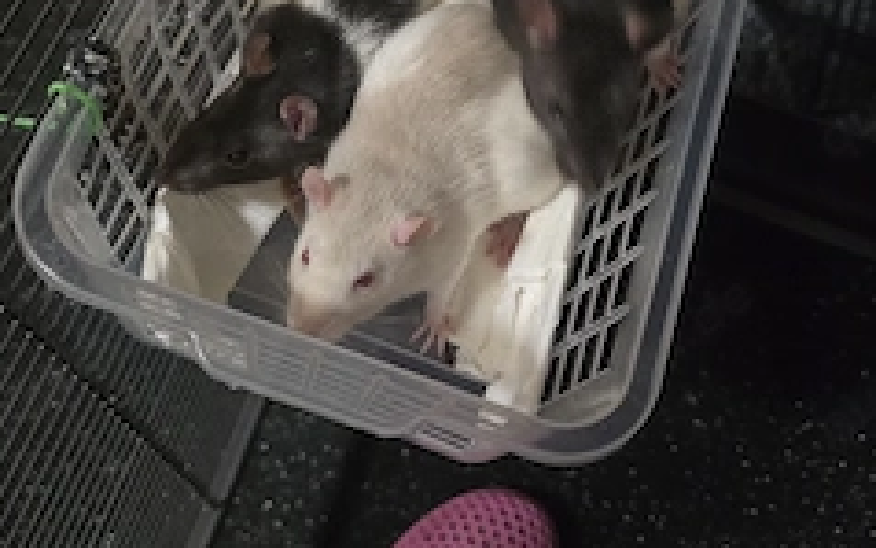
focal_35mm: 41
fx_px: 979
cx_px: 442
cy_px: 114
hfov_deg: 48.2
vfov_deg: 30.6
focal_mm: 6.3
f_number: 1.7
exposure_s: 1/33.4
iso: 1250
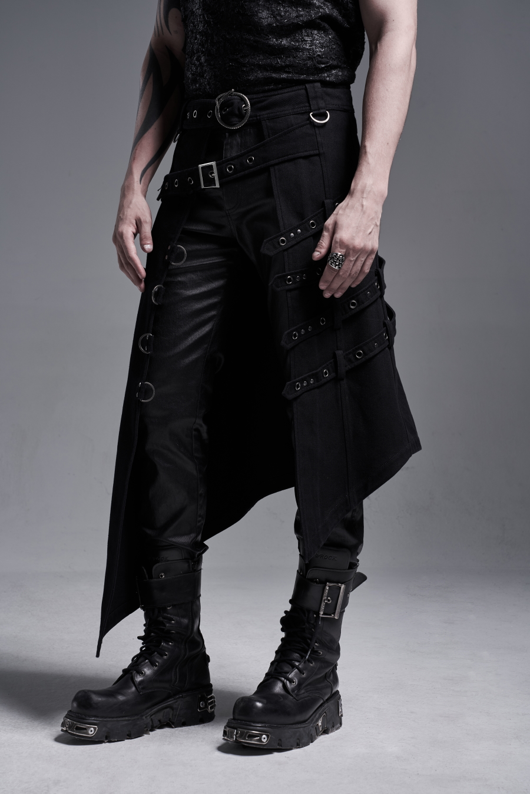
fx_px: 1457
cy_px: 397
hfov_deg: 20.6
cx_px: 265
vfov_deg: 30.5
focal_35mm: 66
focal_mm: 66
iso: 100
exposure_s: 1/160
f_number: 9
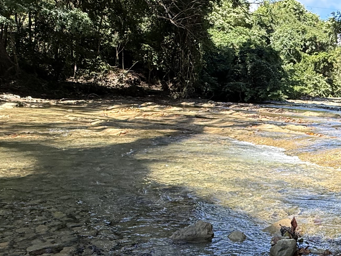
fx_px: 424
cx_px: 313
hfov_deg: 40.3
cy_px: 165
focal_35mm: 43
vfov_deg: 33.4
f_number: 2.2
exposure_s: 1/326
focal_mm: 2.22
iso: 50
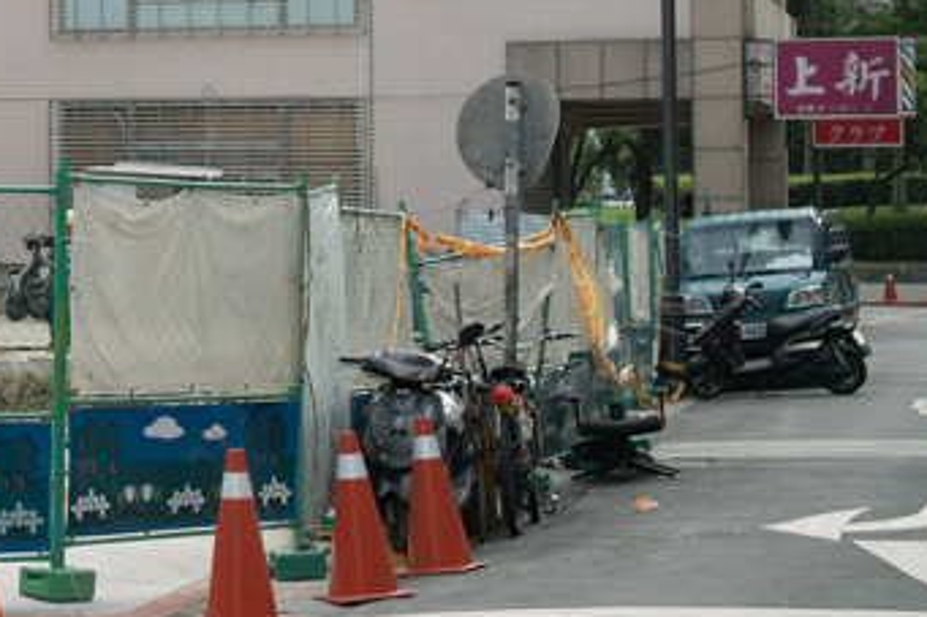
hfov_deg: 15.7
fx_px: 3166
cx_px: -343
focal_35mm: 123
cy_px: 27
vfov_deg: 11.0
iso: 100
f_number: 2.8
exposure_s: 1/200
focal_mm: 24.2
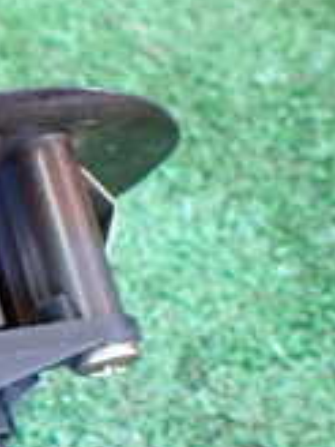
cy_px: 360
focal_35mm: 110
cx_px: -474
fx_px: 1419
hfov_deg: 11.2
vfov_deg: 17.7
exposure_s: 1/30
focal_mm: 5.4
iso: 800
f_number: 2.3
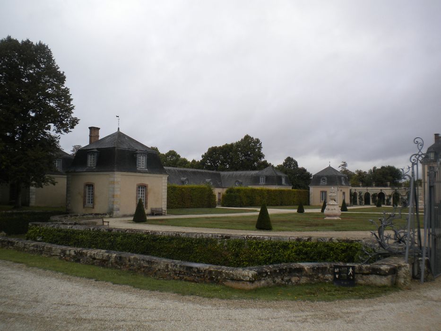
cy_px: 166
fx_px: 446
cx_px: 220
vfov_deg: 40.7
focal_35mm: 35
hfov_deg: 52.6
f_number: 4.6
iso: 80
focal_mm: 6.3
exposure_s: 1/408
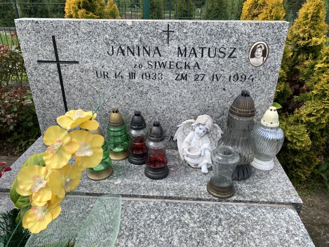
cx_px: 164
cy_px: 124
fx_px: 247
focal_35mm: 26
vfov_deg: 53.1
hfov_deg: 67.3
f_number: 1.8
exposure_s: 1/1585
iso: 25
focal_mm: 4.25
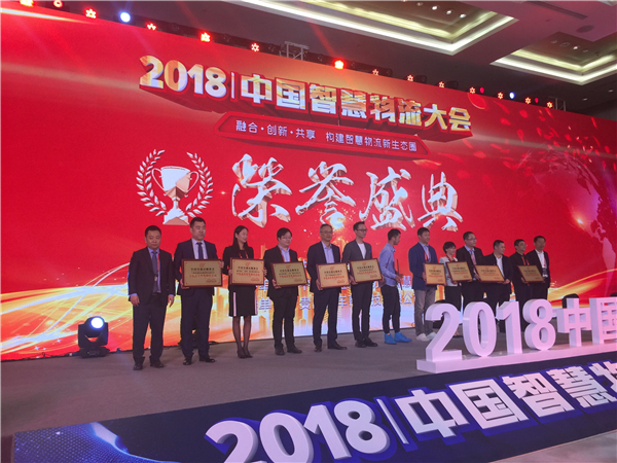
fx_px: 517
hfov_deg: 61.7
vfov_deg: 48.2
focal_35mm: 29
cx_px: 308
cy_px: 232
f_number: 2.2
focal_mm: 4.15
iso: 32
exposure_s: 1/40
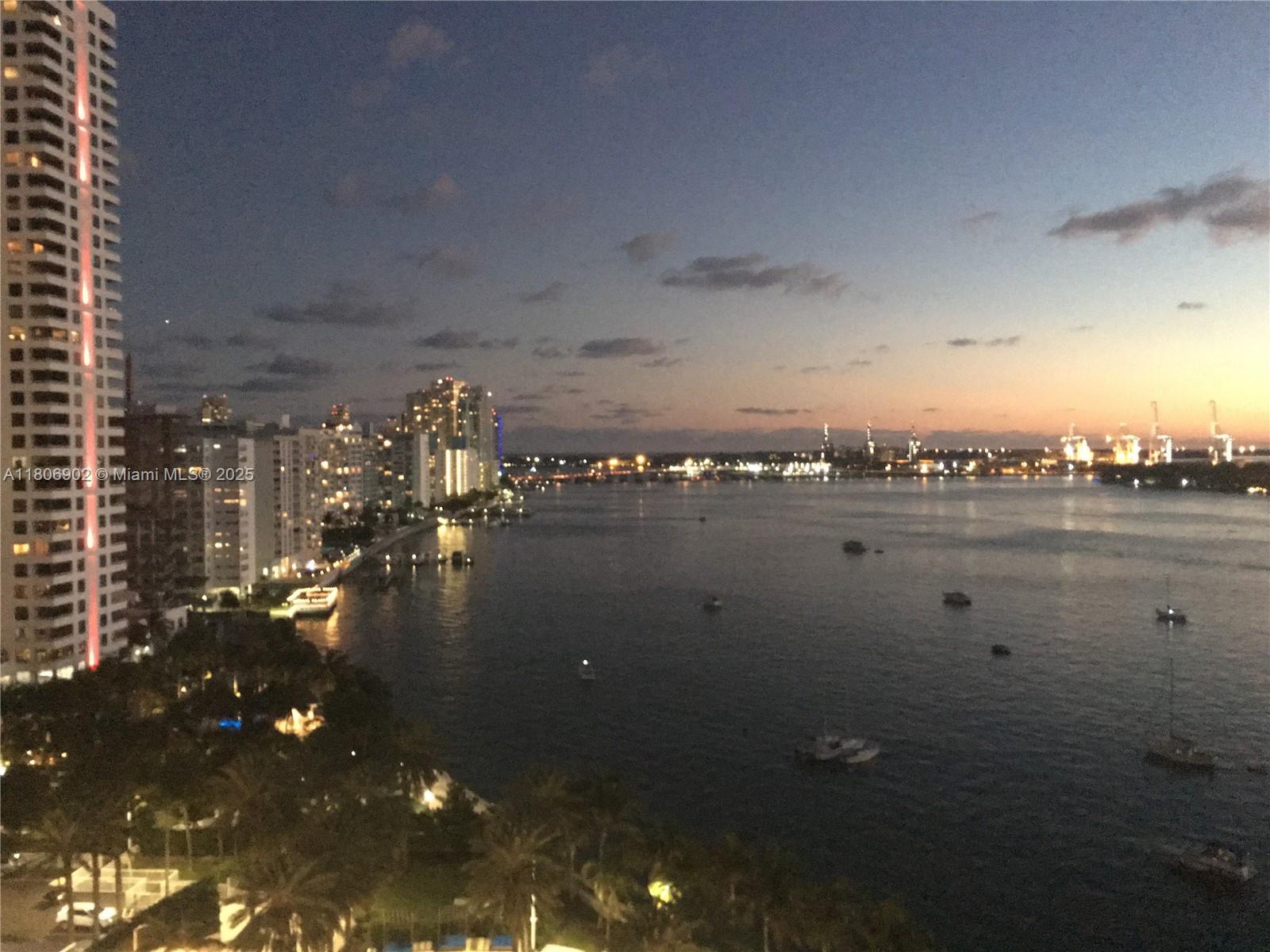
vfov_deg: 48.2
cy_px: 476
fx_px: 1064
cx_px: 635
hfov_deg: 61.7
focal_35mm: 29
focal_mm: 4.15
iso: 800
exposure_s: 1/16
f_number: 2.2
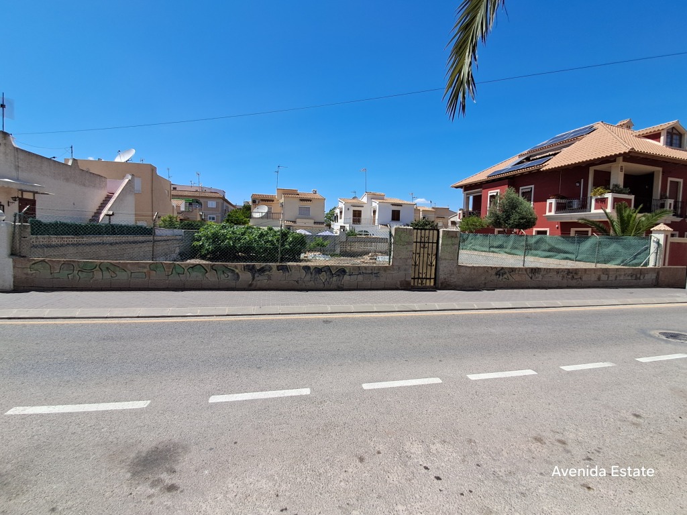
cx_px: 344
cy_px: 258
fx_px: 318
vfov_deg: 78.1
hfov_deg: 94.5
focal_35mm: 16
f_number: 2.2
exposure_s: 1/1406
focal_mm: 1.64
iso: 40
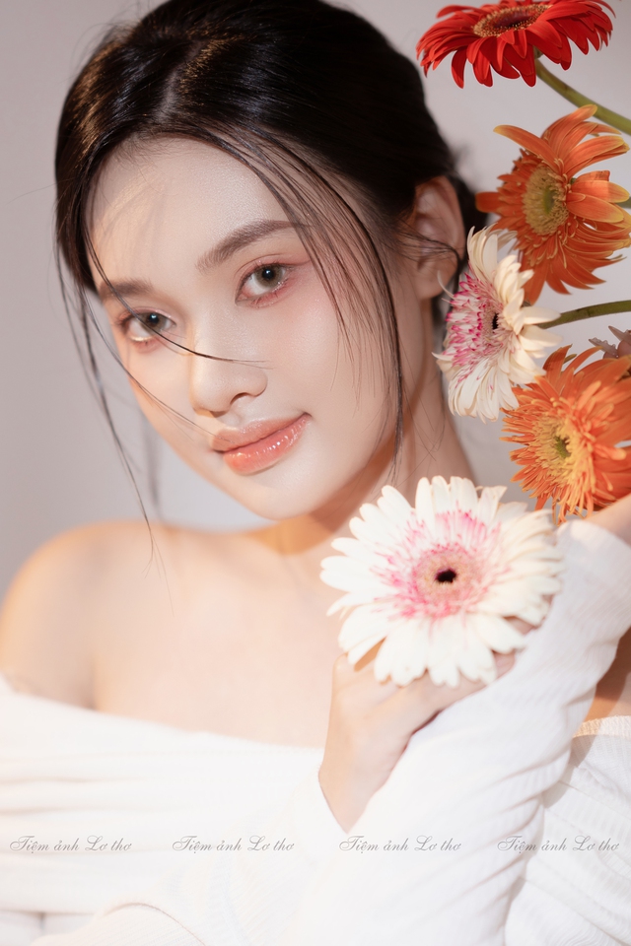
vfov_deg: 16.1
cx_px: 316
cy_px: 473
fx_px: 3339
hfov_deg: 10.8
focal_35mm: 127
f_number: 1.4
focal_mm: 85
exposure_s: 1/160
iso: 200
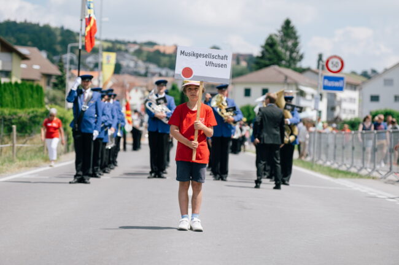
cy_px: 132
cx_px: 200
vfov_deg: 13.0
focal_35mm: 105
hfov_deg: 19.5
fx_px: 1163
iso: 100
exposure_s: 1/2000
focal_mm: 105
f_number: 2.8
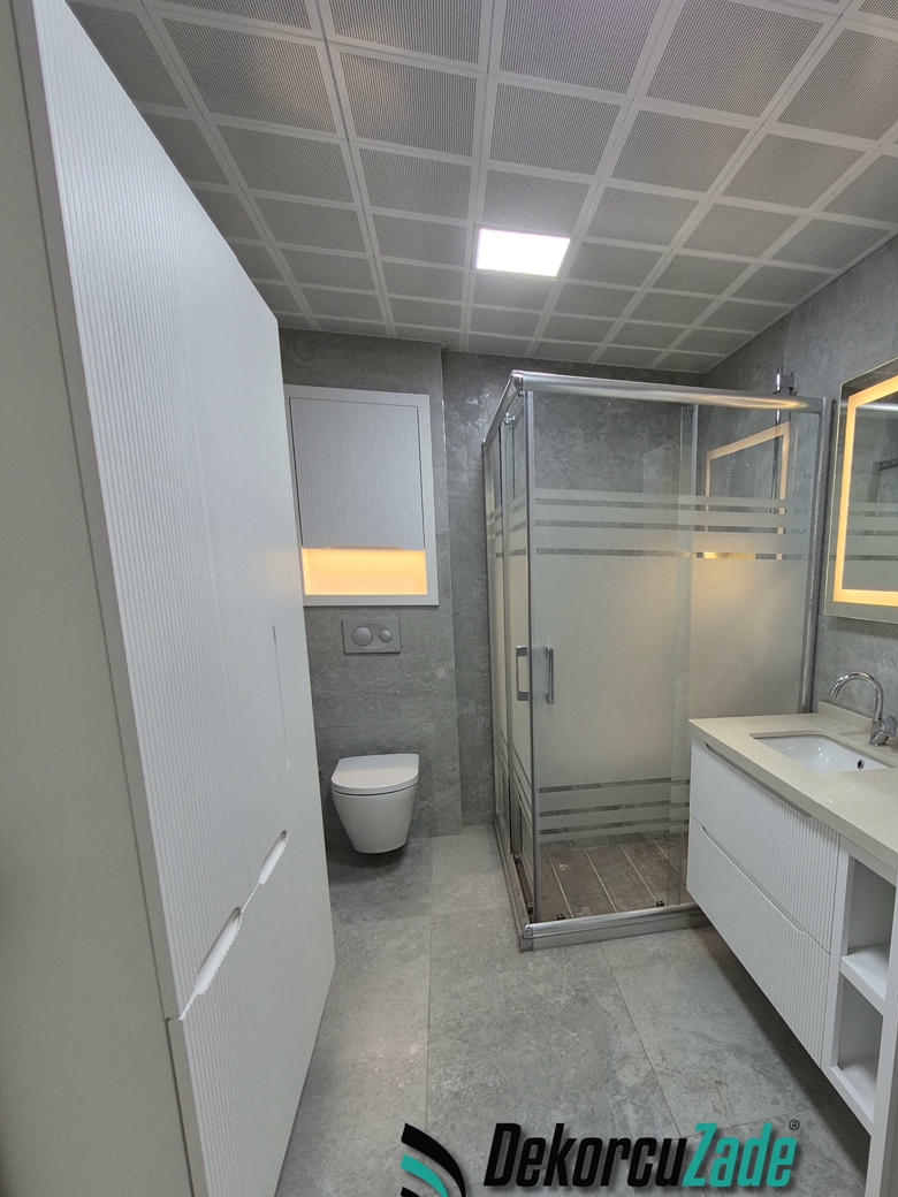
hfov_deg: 69.2
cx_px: 611
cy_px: 709
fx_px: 623
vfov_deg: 86.8
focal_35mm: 18
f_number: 2.2
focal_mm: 1.74
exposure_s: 1/50
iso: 100
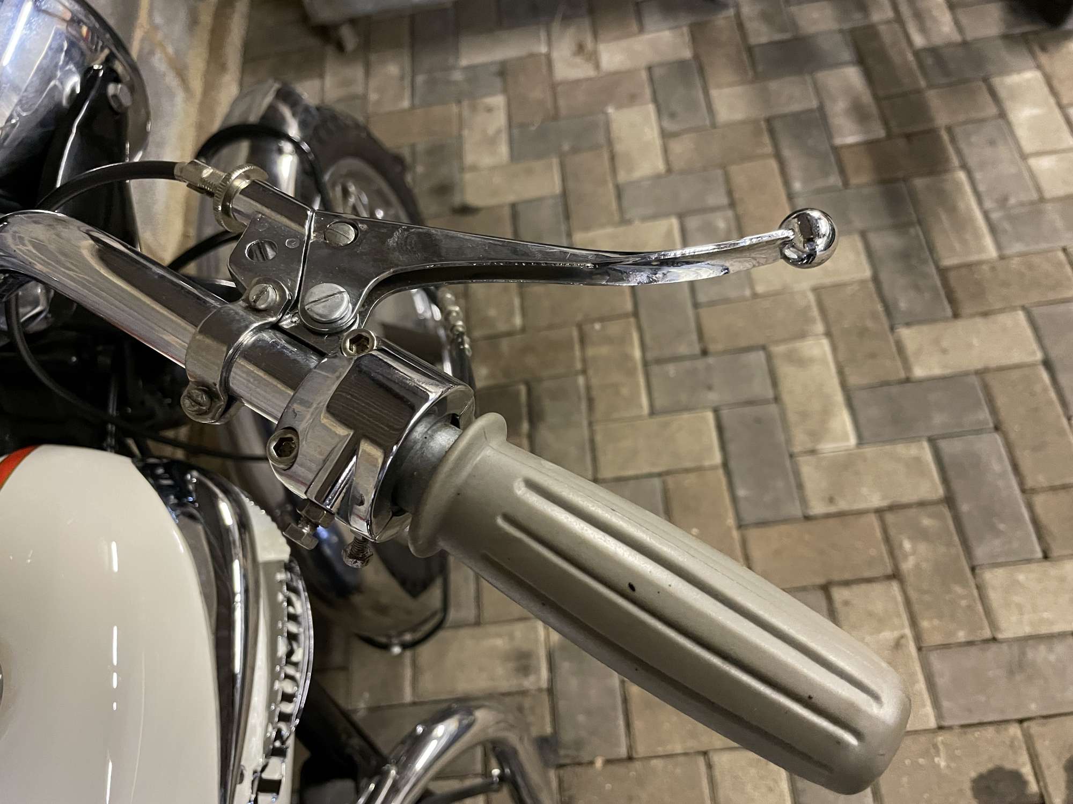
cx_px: 536
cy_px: 402
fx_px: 806
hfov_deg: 67.3
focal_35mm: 26
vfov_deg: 53.1
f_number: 1.6
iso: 500
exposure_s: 1/33
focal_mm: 4.2
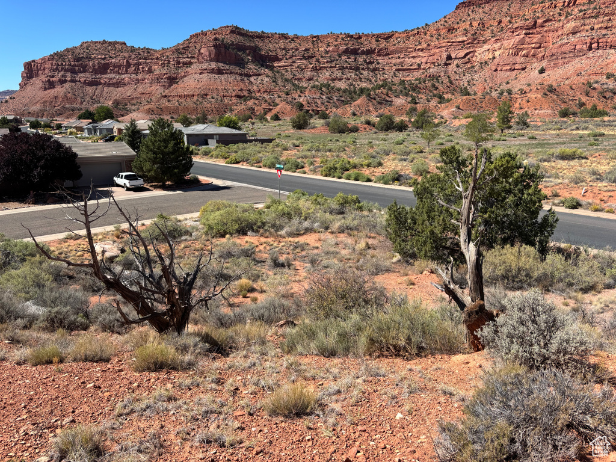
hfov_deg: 67.3
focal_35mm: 26
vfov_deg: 53.1
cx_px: 308
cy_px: 231
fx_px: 463
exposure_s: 1/2639
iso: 50
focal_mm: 5.96
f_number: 1.6
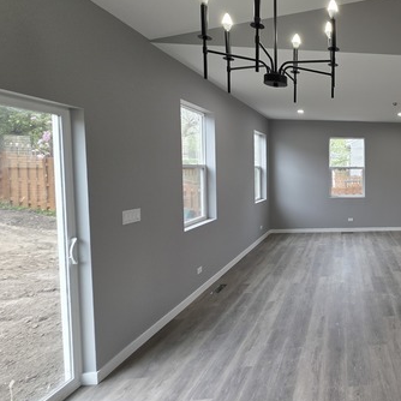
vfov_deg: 69.6
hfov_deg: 56.8
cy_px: 187
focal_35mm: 22
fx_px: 288
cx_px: 382
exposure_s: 1/120
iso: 80
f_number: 1.9
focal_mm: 2.2
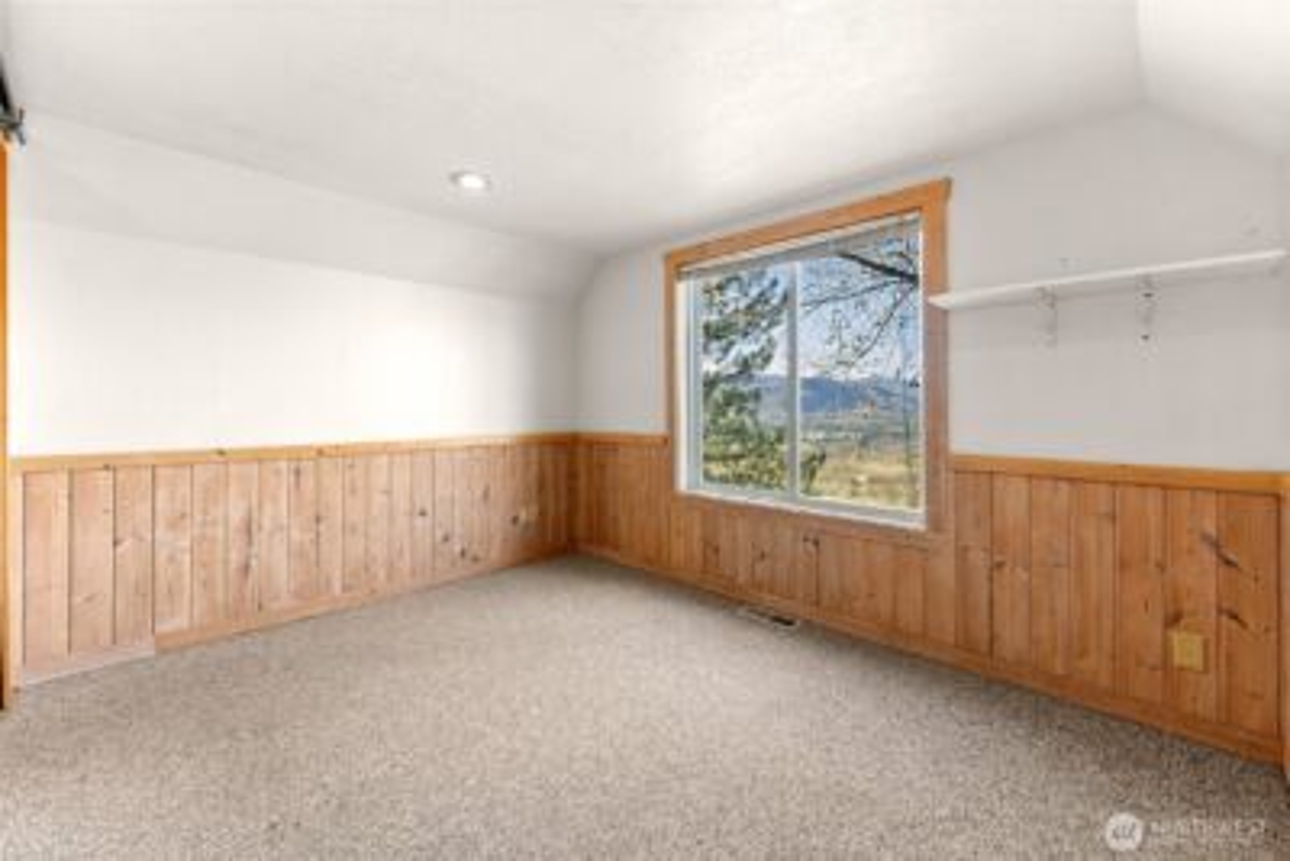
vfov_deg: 81.3
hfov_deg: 104.2
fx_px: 502
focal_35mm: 14
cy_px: 430
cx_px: 645
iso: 400
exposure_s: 1/50
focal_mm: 14
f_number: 3.5
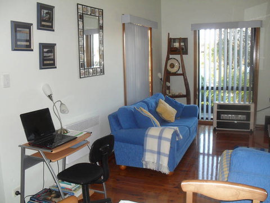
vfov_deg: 40.7
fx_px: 273
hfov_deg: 52.6
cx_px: 135
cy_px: 102
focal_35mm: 35
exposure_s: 1/45
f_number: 3.2
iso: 200
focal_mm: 6.3
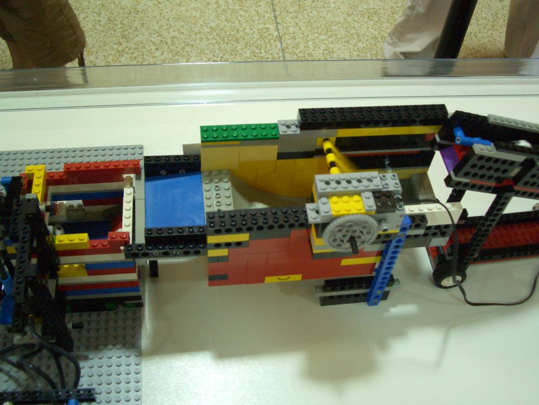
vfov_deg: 35.1
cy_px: 202
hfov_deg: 45.8
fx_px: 638
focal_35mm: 41
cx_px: 270
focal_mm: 6.8
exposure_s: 1/30
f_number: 2.8
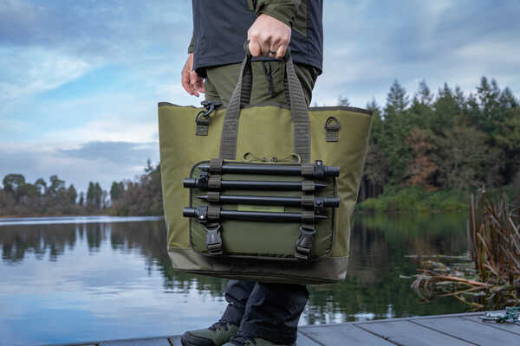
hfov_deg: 49.6
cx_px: 260
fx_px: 563
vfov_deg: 34.2
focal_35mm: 39
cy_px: 173
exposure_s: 1/100
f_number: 6.3
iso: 250
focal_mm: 39
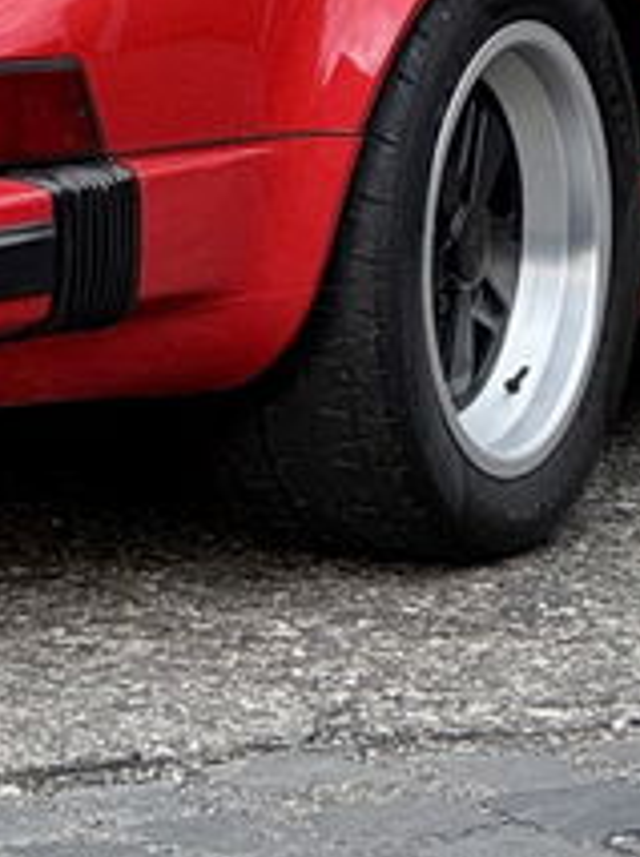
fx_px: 9173
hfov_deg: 4.0
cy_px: -720
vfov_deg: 5.3
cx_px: 52
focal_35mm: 371
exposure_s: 1/99
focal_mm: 9
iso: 160
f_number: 2.8
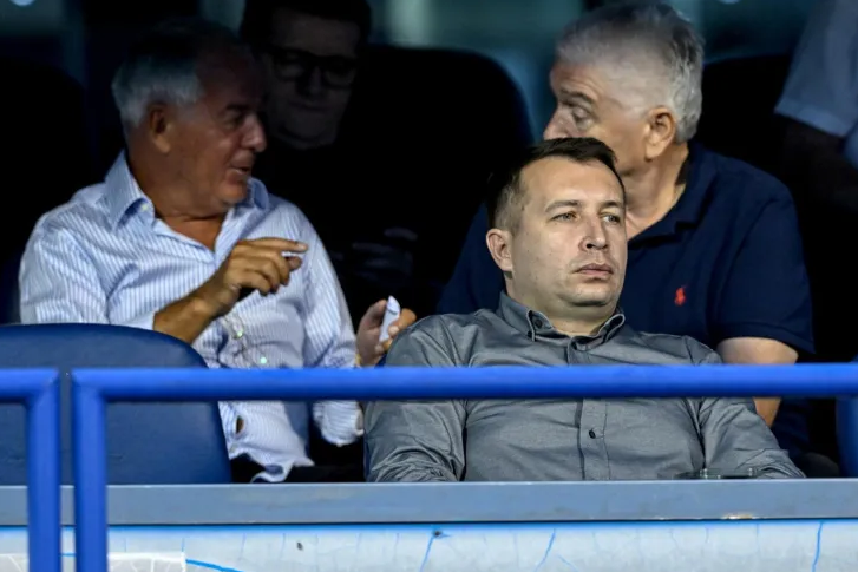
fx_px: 9964
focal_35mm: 418
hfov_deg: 4.9
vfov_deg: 3.3
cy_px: 275
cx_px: 421
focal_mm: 400
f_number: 4
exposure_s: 1/320
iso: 3200
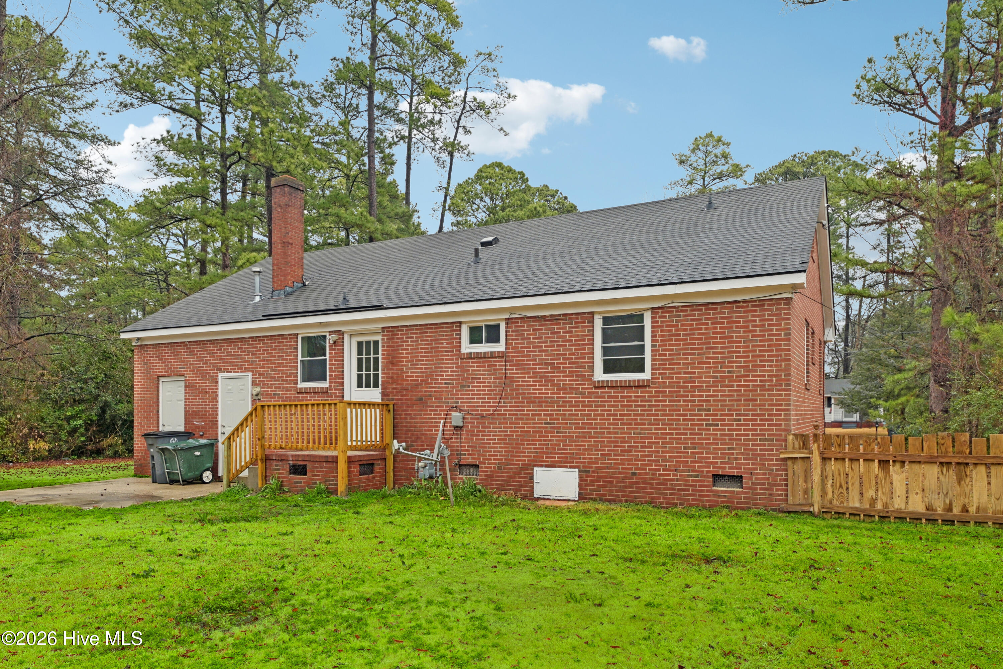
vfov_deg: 53.1
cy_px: 334
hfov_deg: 73.7
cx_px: 502
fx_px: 669
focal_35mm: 24
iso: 200
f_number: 9
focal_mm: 24
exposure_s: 1/40
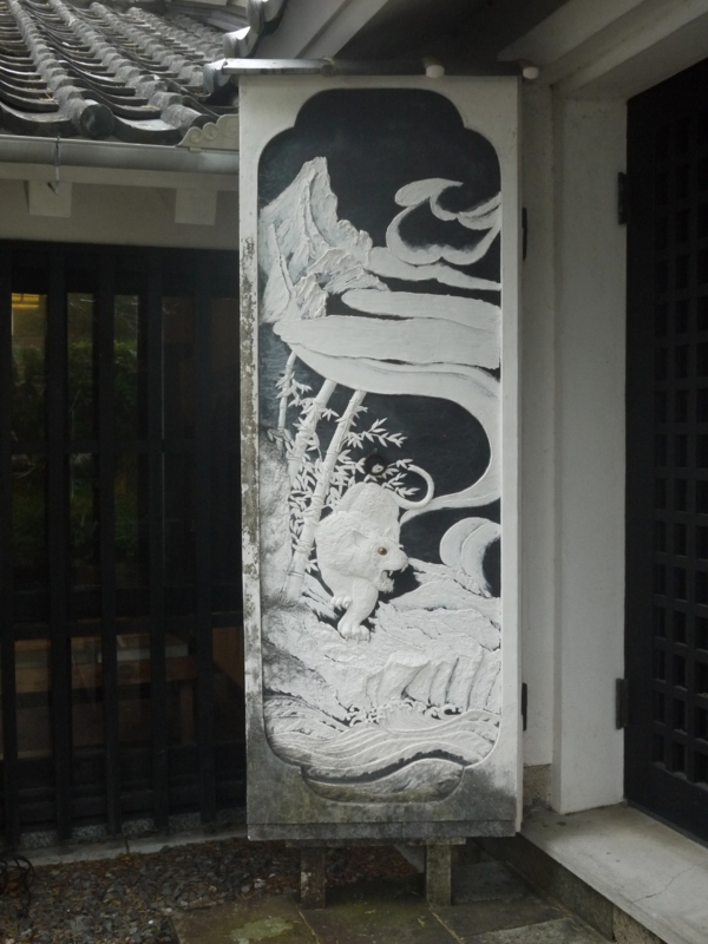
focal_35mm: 40
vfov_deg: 46.8
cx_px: 354
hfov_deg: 36.0
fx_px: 1091
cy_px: 472
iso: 800
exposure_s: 1/50
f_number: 7.1
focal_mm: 20
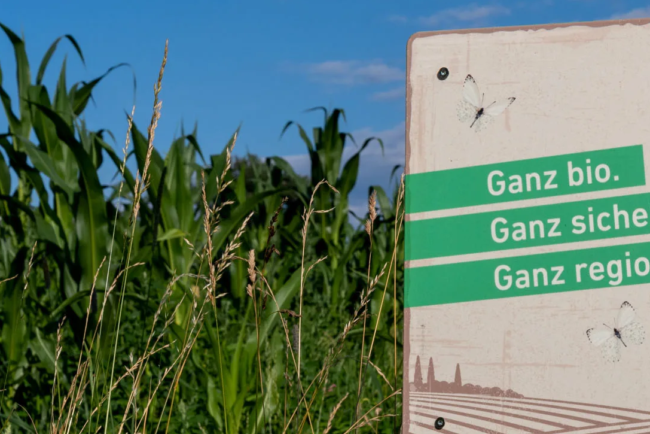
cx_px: 519
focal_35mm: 106
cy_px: 220
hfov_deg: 19.1
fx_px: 1914
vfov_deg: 12.9
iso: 200
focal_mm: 40
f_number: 11
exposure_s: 1/500
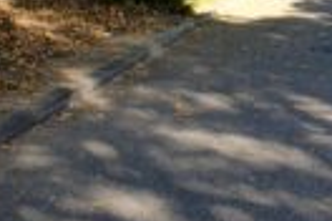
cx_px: 319
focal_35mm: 102
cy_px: -114
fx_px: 941
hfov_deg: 19.5
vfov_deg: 12.7
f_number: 5.6
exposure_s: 1/200
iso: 320
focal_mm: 18
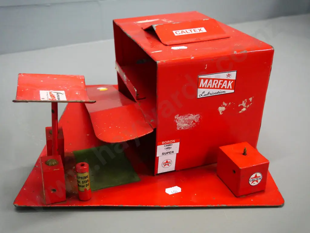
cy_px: 116
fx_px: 322
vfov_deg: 39.7
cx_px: 155
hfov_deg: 51.4
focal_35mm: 36
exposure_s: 1/100
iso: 3200
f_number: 4.9
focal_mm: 18
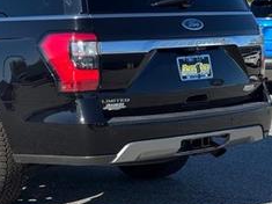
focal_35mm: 103
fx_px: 809
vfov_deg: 14.3
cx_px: 16
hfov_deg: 18.7
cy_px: 85
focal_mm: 6.76
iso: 64
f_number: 1.78
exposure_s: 1/2717
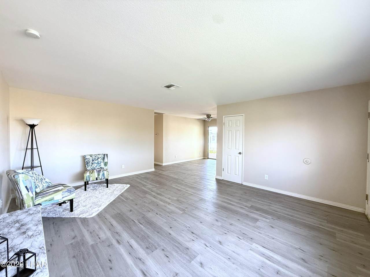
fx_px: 150
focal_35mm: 14
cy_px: 138
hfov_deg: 102.1
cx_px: 185
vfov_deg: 85.7
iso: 250
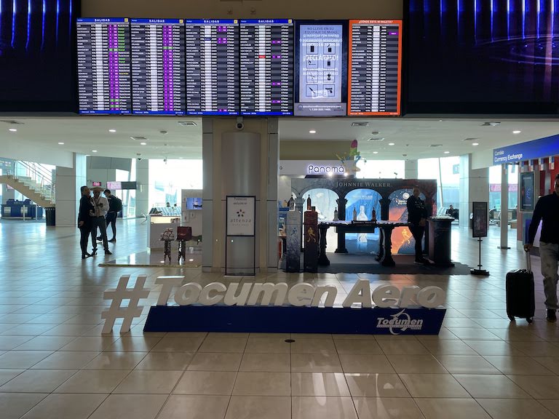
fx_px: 420
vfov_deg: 53.1
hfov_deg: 67.3
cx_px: 280
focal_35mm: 26
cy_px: 210
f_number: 1.8
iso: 100
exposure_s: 1/120
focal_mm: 4.25
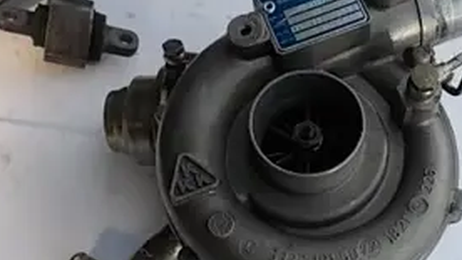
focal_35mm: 53
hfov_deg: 38.6
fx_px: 649
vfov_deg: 22.3
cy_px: 206
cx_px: 316
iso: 80
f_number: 2.7
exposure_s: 1/400
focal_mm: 4
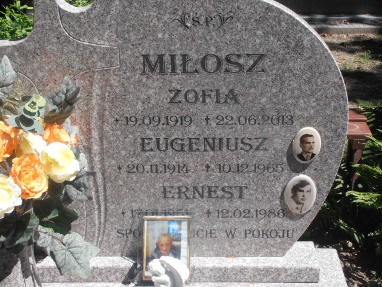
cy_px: 144
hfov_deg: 28.2
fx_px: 761
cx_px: 191
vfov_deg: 21.3
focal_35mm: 69
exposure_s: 1/400
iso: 80
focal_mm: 12.29
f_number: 4.8
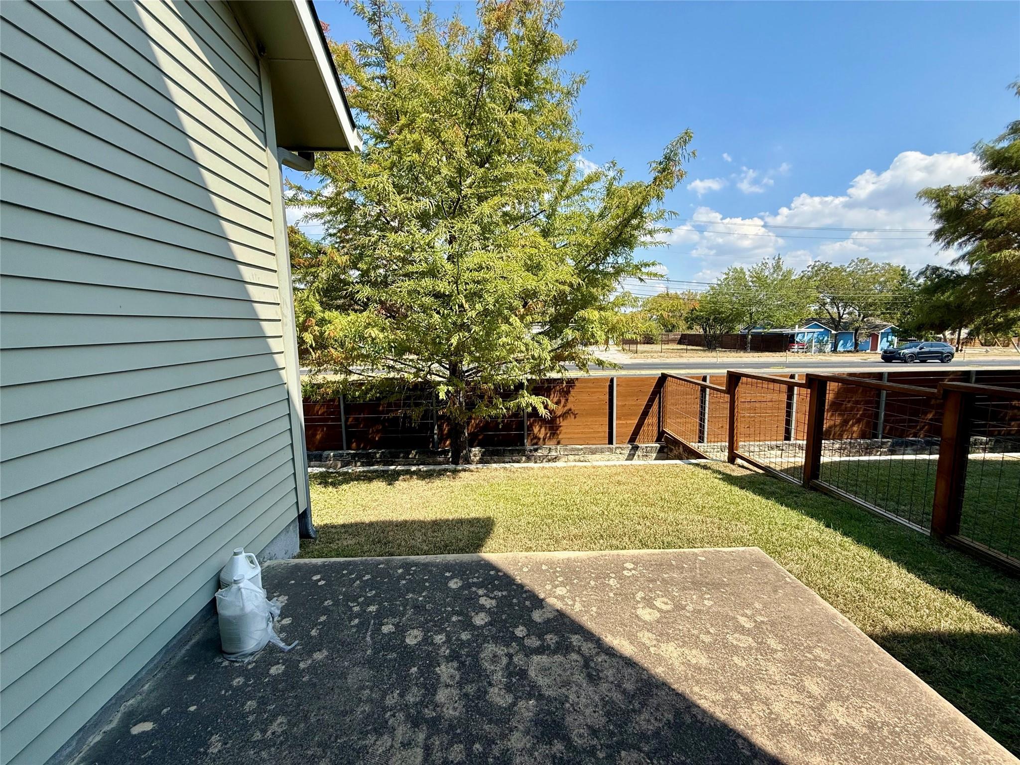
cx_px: 510
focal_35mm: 14
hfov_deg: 102.1
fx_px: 413
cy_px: 382
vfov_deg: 85.7
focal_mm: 2.22
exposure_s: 1/1259
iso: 50
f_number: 2.2
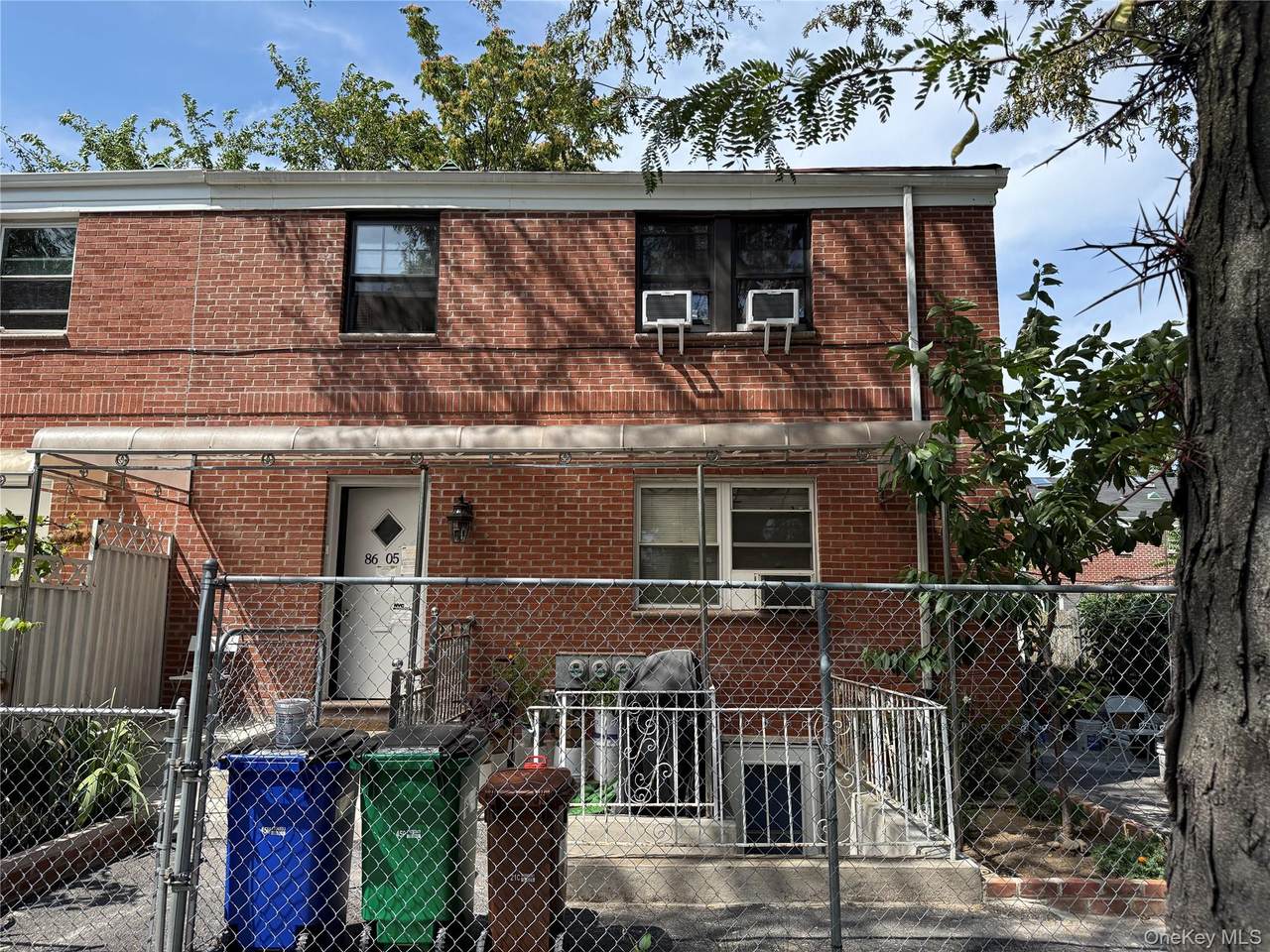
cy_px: 476
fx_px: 881
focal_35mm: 24
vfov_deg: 56.8
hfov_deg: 71.6
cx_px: 635
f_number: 1.78
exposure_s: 1/3425
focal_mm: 6.76
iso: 100
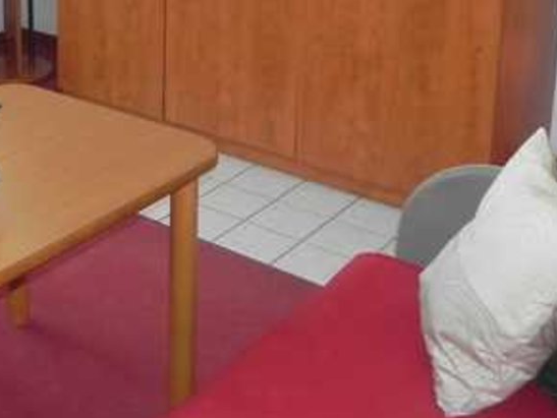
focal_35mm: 57
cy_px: -32
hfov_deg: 31.0
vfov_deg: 24.2
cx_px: -13
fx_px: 918
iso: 160
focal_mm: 4.6
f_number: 3.2
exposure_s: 1/76.3
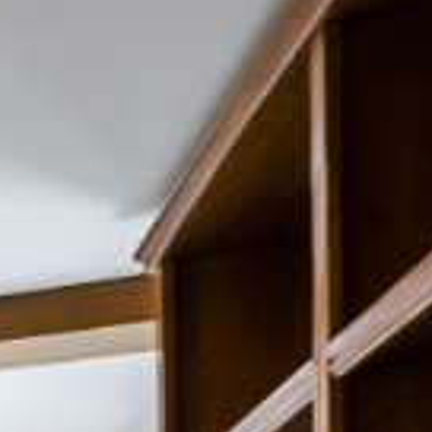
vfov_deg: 15.4
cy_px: 854
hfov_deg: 10.3
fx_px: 1285
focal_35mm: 91
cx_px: -991
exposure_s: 1/25
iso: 400
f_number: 4
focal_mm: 7
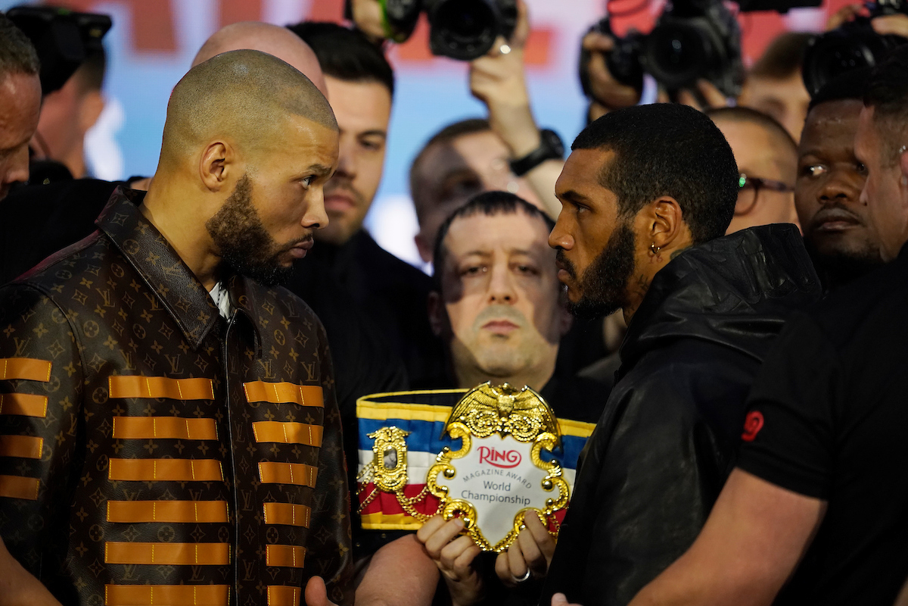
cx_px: 454
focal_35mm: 400
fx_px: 10088
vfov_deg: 3.4
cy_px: 303
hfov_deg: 5.2
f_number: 2.8
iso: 4000
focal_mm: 400
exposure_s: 1/640
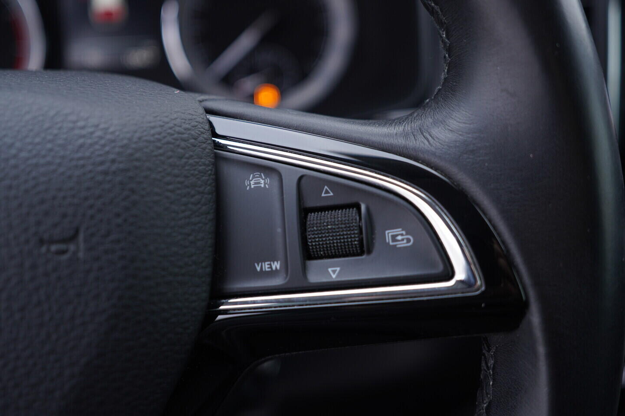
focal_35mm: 36
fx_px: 625
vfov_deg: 36.9
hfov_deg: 53.1
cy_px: 208
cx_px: 312
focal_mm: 24
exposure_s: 1/40
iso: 125
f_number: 2.8
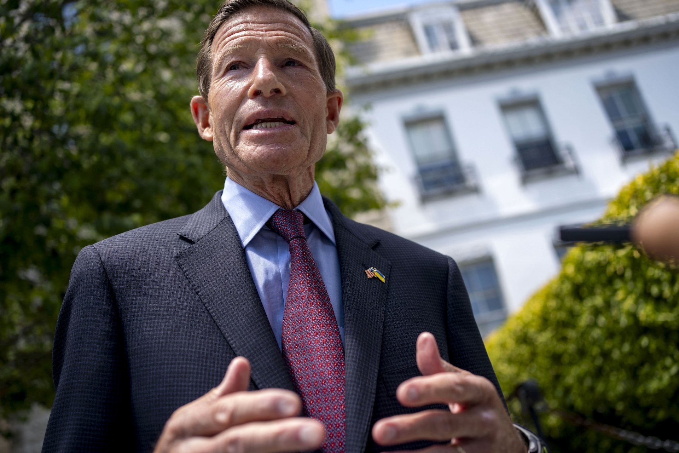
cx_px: 340
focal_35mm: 35
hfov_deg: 54.4
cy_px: 226
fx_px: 660
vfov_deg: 37.9
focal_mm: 35
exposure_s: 1/320
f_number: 2.8
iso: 50
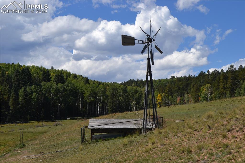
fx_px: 510
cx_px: 122
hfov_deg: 27.0
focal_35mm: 75
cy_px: 82
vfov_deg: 18.2
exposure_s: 1/320
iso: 100
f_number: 9
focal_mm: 50
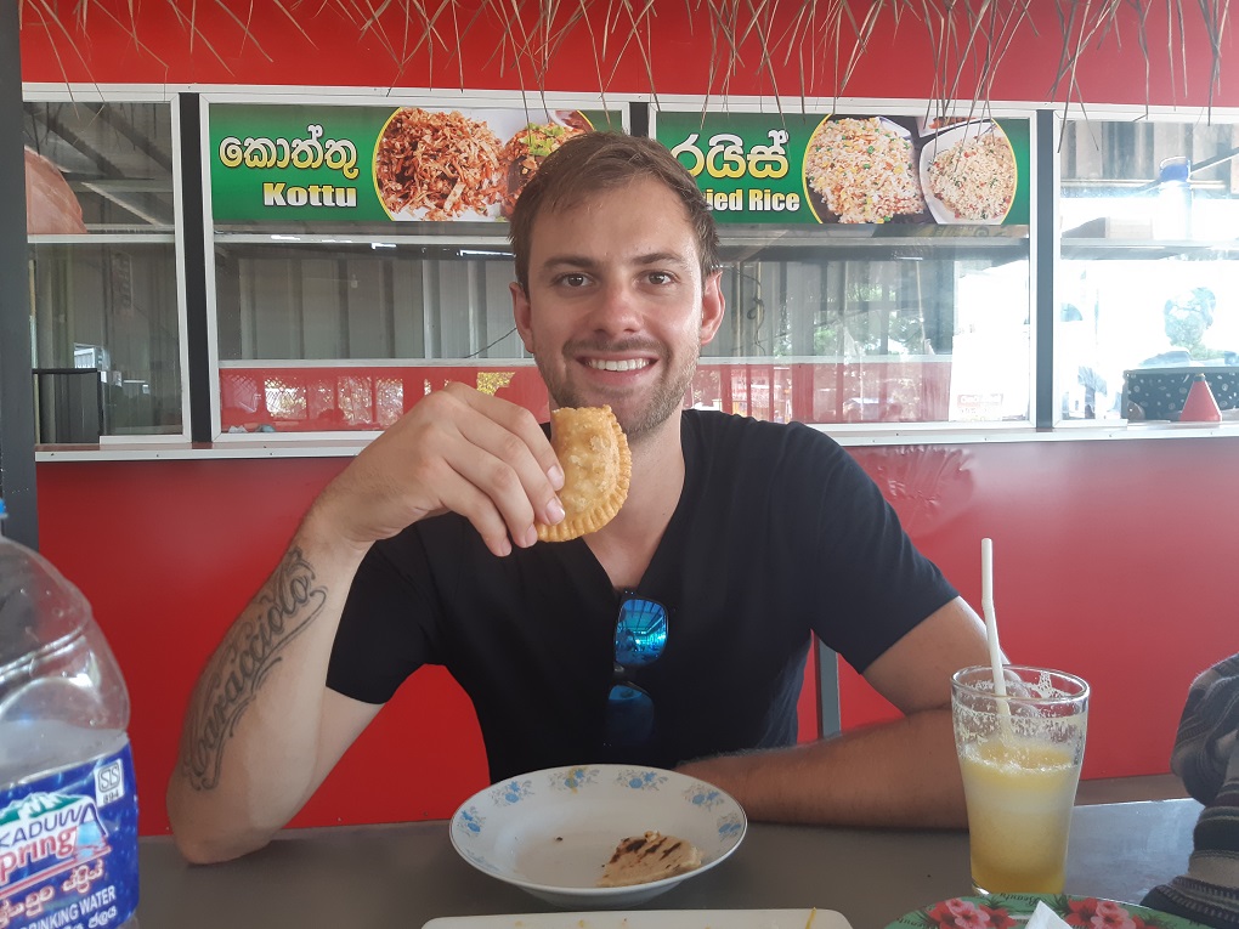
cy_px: 464
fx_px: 931
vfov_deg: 53.1
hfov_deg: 67.3
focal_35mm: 26
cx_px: 620
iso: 100
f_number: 1.7
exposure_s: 1/50
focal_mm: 3.93
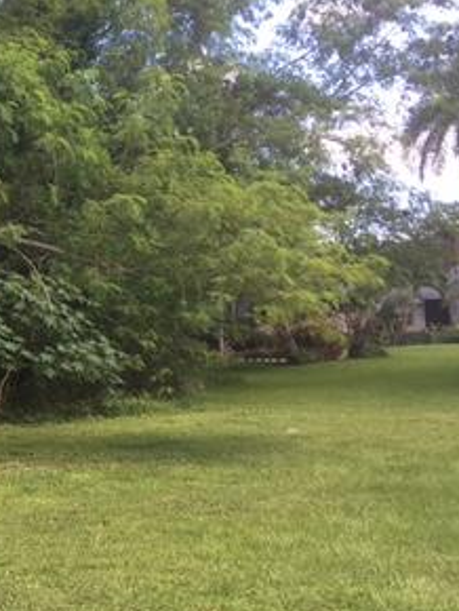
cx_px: -131
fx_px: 1130
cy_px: 234
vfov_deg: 30.1
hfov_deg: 21.0
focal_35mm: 64
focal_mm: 4.15
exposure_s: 1/199
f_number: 2.2
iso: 25
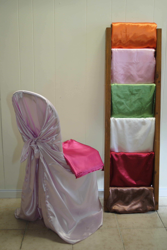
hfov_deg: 29.9
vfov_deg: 43.6
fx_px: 312
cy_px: 125
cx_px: 84
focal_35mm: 45
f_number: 4.5
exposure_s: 1/25
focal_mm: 30
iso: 400
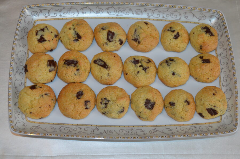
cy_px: 80
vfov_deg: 28.0
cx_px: 120
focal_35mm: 48
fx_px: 320
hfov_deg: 41.2
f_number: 4.8
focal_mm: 32
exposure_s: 1/60
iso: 500
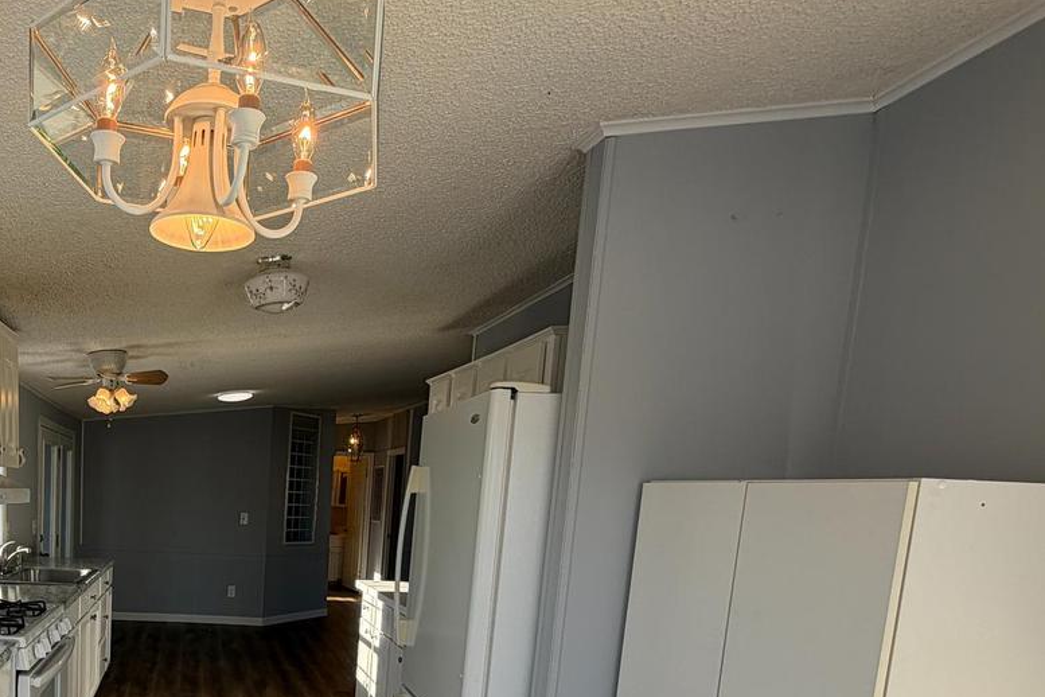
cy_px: 591
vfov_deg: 44.7
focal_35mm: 27
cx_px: 191
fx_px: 784
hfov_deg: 61.2
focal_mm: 2.22
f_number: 2.2
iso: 20
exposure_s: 1/120
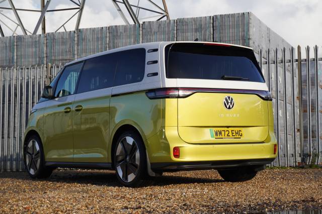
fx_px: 617
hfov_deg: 29.3
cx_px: 161
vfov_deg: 19.7
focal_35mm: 69
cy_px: 107
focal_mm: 46
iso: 100
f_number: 5.6
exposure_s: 1/200
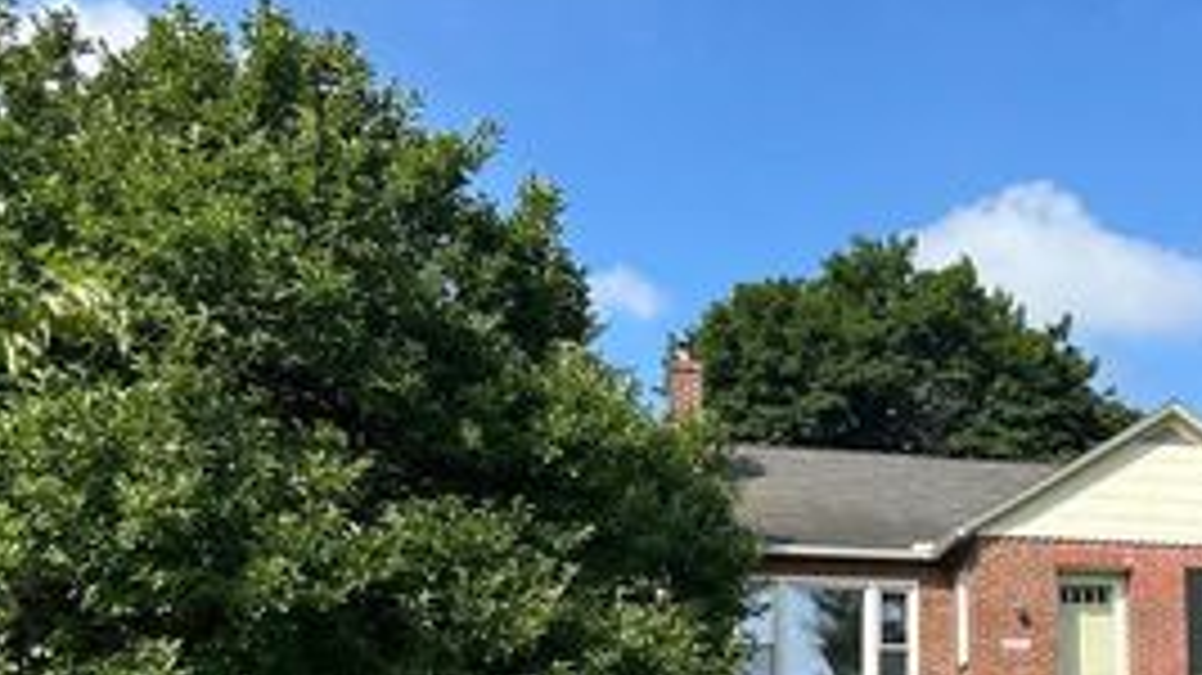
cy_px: 659
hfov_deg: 40.1
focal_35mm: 49
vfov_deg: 23.5
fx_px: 1561
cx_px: 990
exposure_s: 1/2410
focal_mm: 6.86
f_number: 1.78
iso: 80
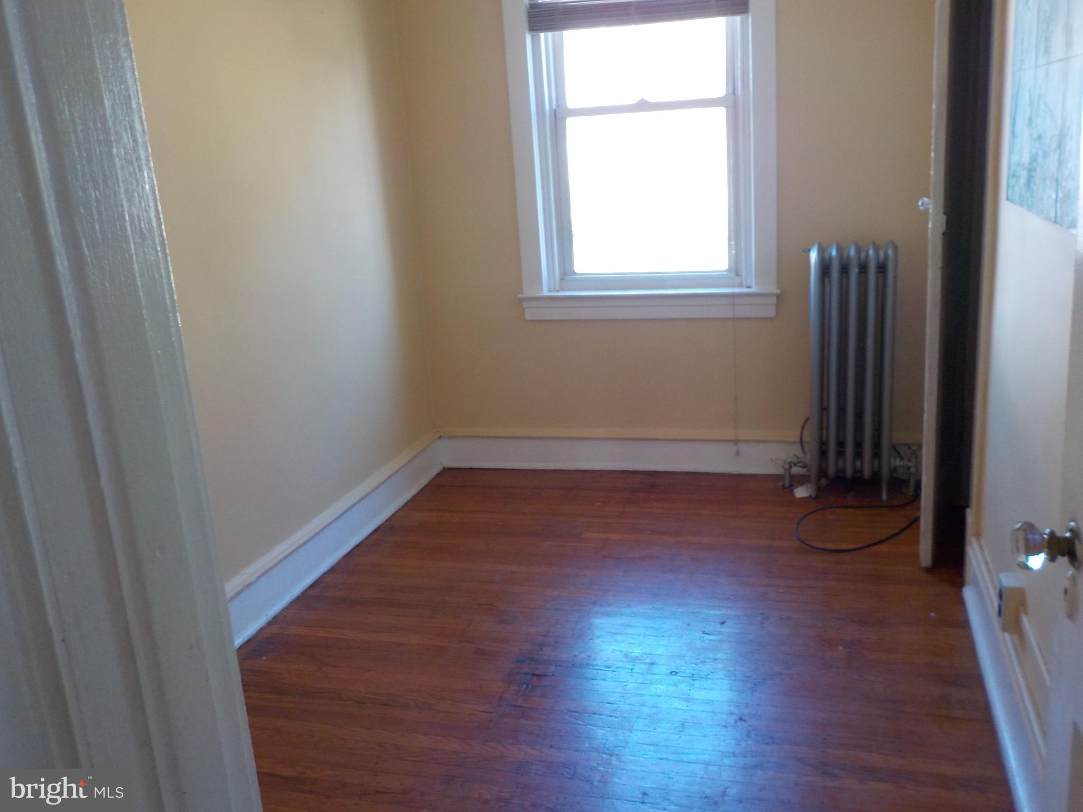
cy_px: 406
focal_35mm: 30
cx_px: 542
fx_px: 939
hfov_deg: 60.0
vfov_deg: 46.8
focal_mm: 4.1
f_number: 3.3
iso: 180
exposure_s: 1/30
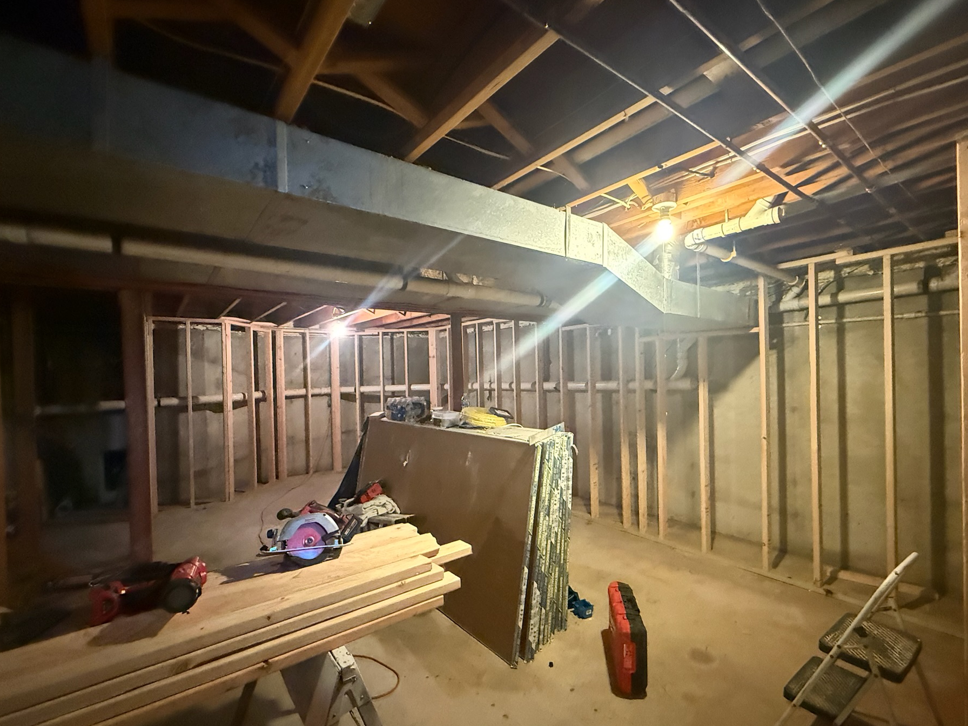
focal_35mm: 16
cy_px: 376
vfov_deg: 78.1
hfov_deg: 94.4
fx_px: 447
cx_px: 503
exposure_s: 1/60
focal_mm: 2.22
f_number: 2.2
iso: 1250
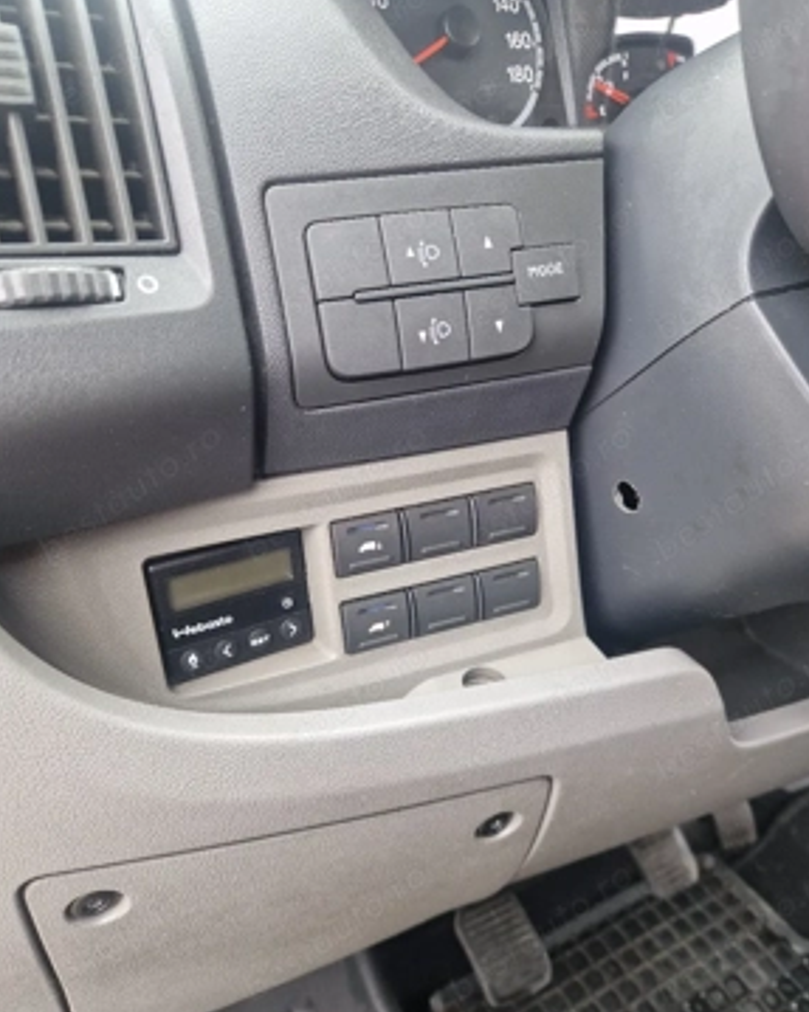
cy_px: 530
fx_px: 749
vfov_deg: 68.1
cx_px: 403
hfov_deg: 56.8
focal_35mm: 25
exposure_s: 1/182
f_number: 1.8
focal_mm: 5.4
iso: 50
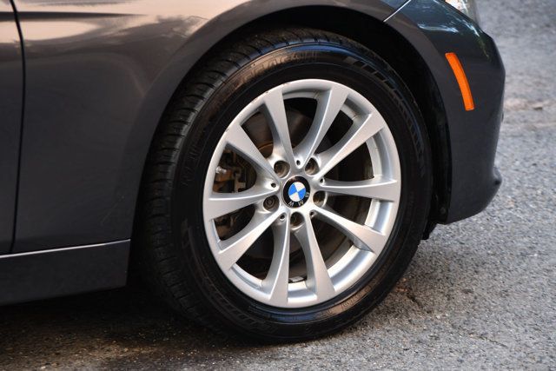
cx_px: 278
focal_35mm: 157
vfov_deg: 8.7
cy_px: 186
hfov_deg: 13.1
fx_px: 2425
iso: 360
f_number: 5.6
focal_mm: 105
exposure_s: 1/250
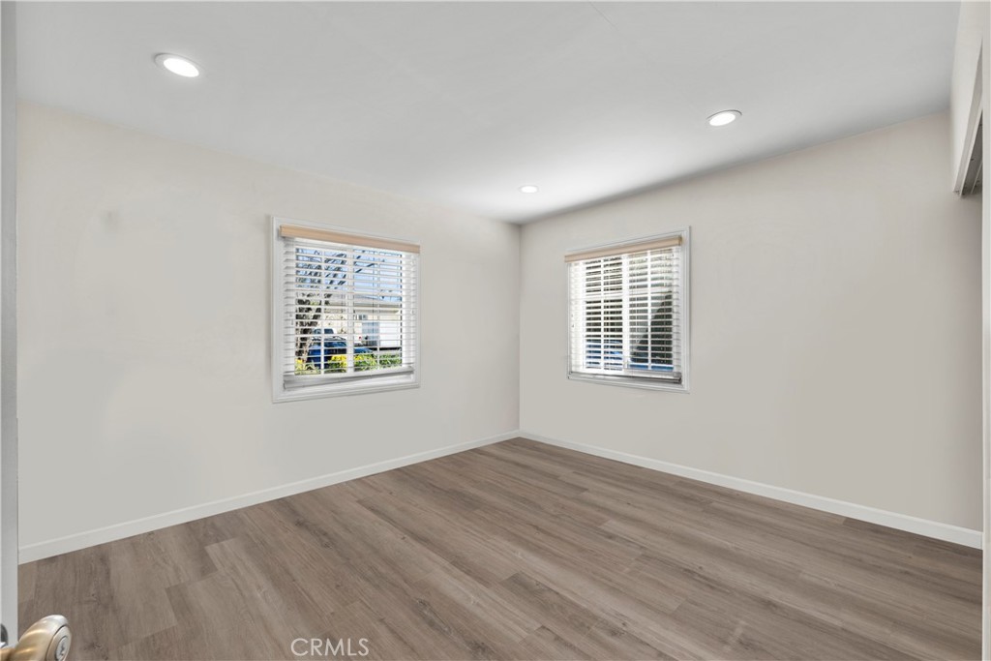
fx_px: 385
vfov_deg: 81.2
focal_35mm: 14
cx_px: 496
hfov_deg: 104.2
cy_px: 330
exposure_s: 1/5
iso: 250
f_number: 9
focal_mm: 14
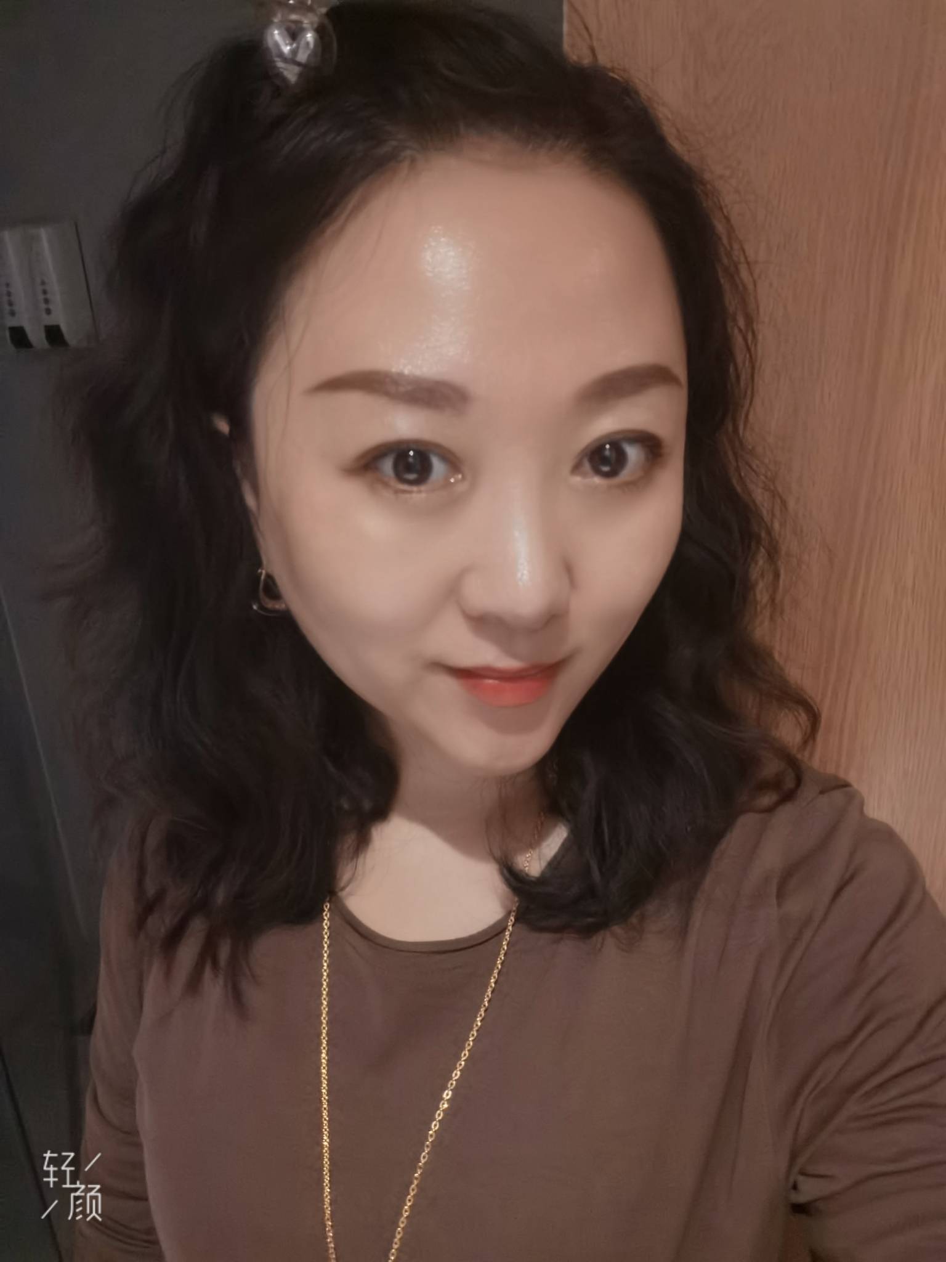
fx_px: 947
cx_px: 473
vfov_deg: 67.3
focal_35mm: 26
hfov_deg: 53.1
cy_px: 631
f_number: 2
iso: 1490
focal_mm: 3.85
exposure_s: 1/33.3
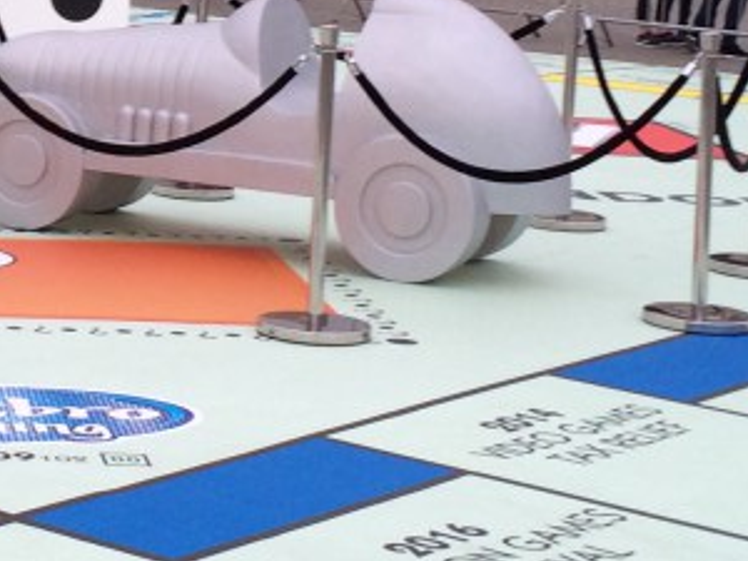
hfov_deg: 16.6
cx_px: -25
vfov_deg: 12.6
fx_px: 2507
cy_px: -52
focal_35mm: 116
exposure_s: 1/100
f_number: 2.2
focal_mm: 4.15
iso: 50
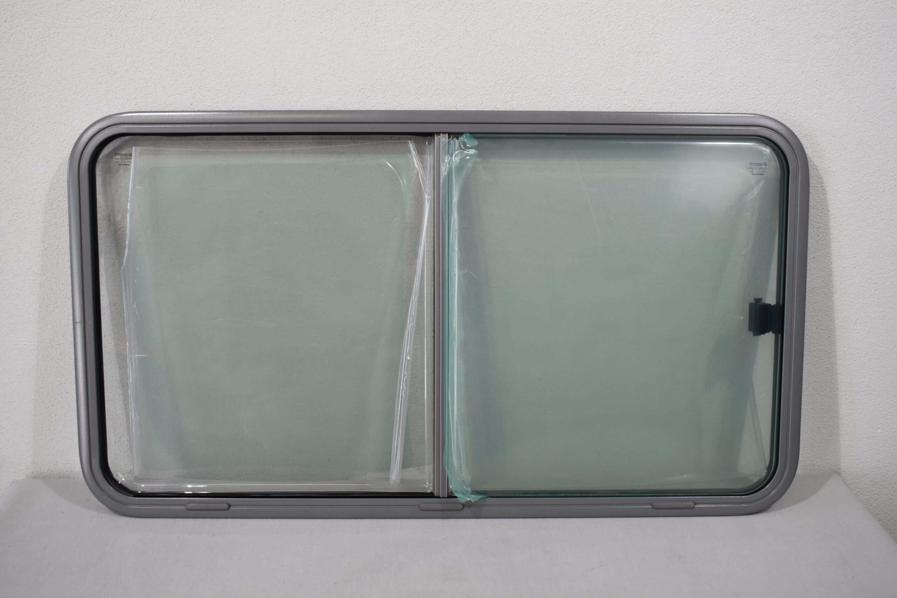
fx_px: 897
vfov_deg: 36.9
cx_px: 448
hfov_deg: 53.1
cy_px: 299
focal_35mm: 36
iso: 400
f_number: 5.6
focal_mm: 24
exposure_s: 1/125
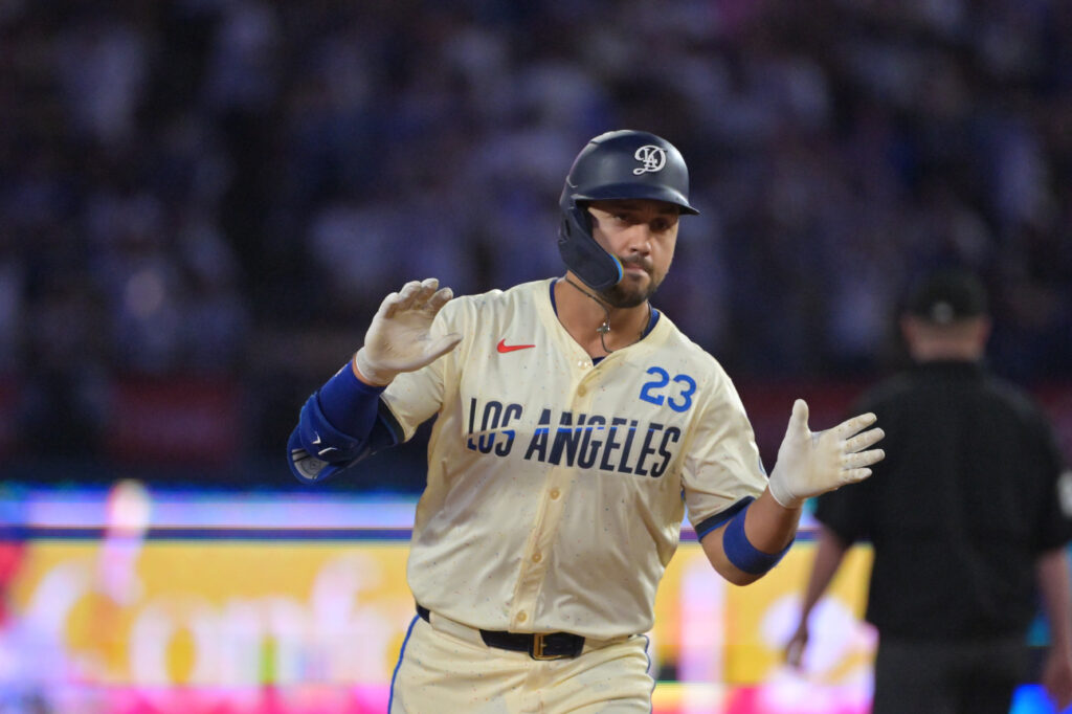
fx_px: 17860
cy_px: 357
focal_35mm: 600
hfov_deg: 3.4
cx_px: 536
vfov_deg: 2.3
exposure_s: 1/2000
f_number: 4
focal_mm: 400
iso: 4000
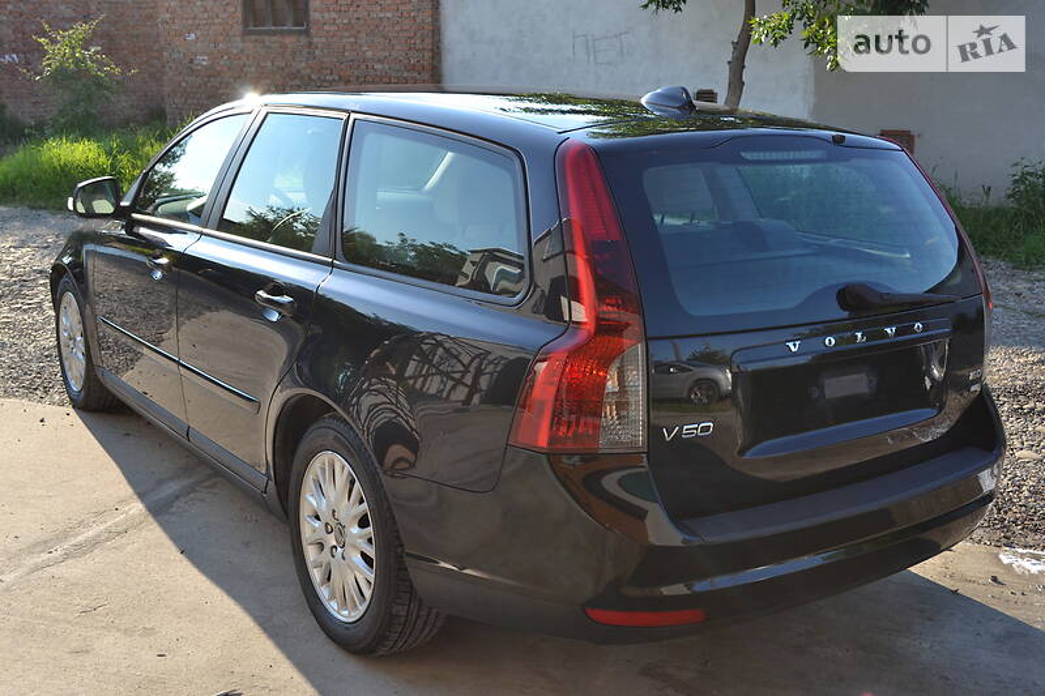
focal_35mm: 39
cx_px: 522
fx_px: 1132
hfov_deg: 49.6
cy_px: 348
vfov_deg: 34.2
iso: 100
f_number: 5.6
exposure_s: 1/125
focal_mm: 26
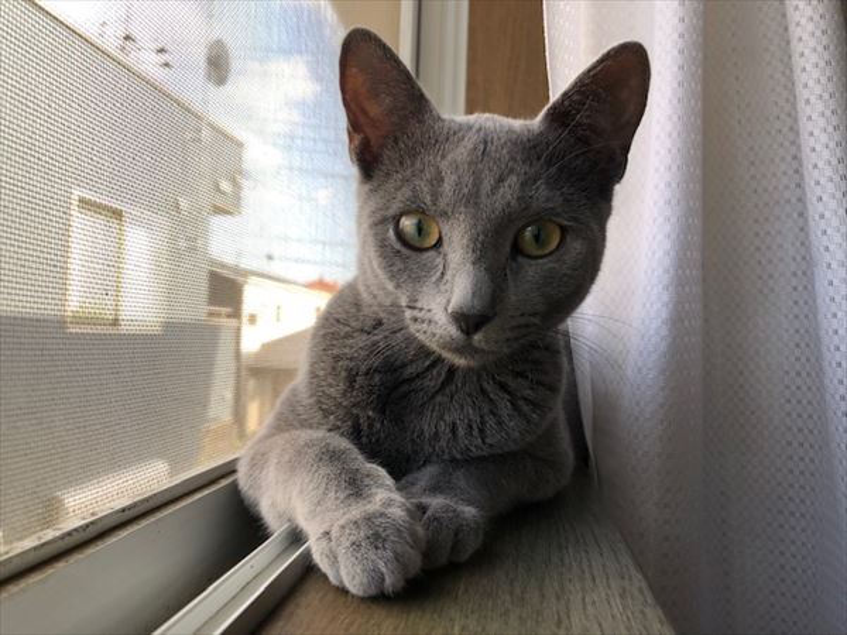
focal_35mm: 28
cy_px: 318
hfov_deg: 63.4
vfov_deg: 49.7
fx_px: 685
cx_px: 424
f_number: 1.8
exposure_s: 1/167
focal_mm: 3.99
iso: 20
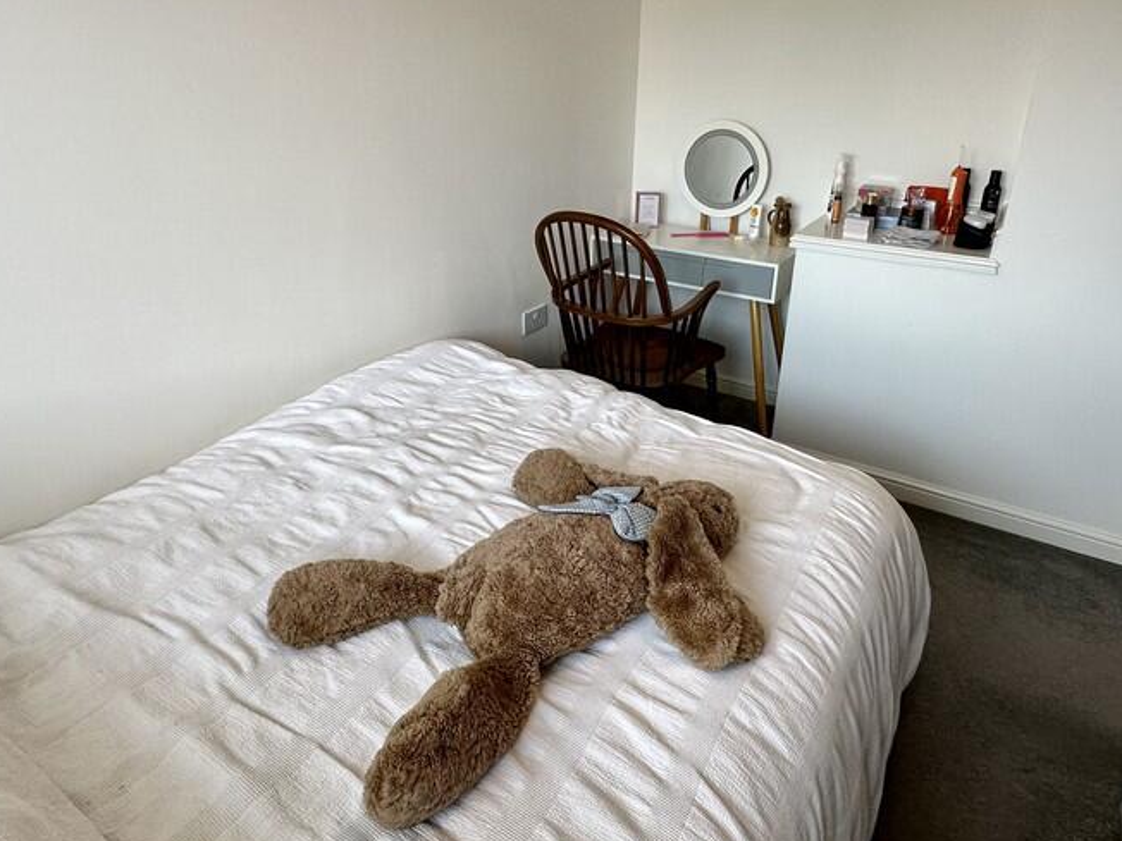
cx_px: 585
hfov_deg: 76.3
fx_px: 713
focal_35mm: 22
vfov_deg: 60.6
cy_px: 341
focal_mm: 2.22
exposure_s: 1/100
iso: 125
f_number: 2.2
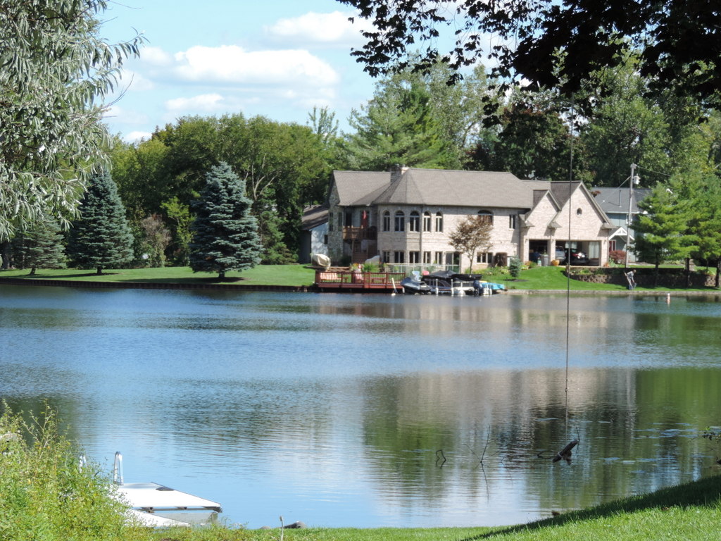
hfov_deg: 12.7
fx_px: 3228
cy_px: 270
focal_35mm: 155
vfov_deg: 9.6
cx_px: 360
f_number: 4.4
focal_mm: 27.6
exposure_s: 1/320
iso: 80
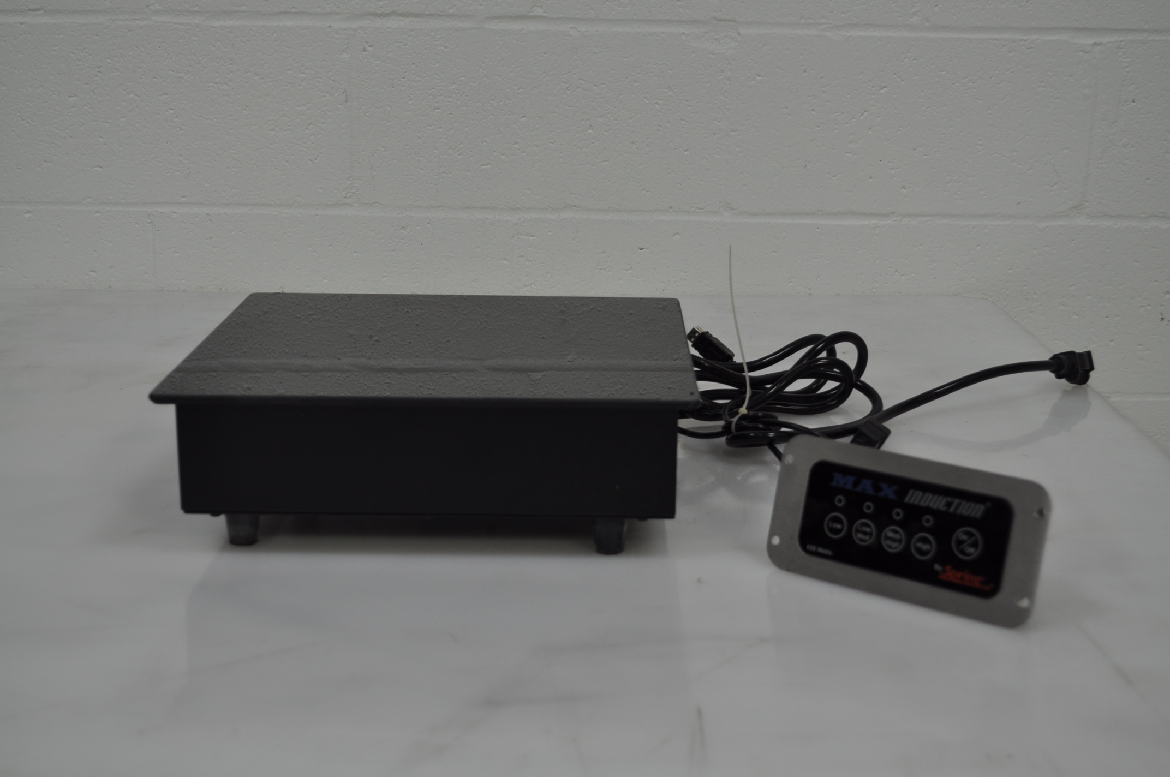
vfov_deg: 25.7
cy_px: 388
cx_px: 585
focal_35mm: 52
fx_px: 1704
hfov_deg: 37.9
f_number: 5.6
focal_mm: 35
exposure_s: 1/125
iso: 250
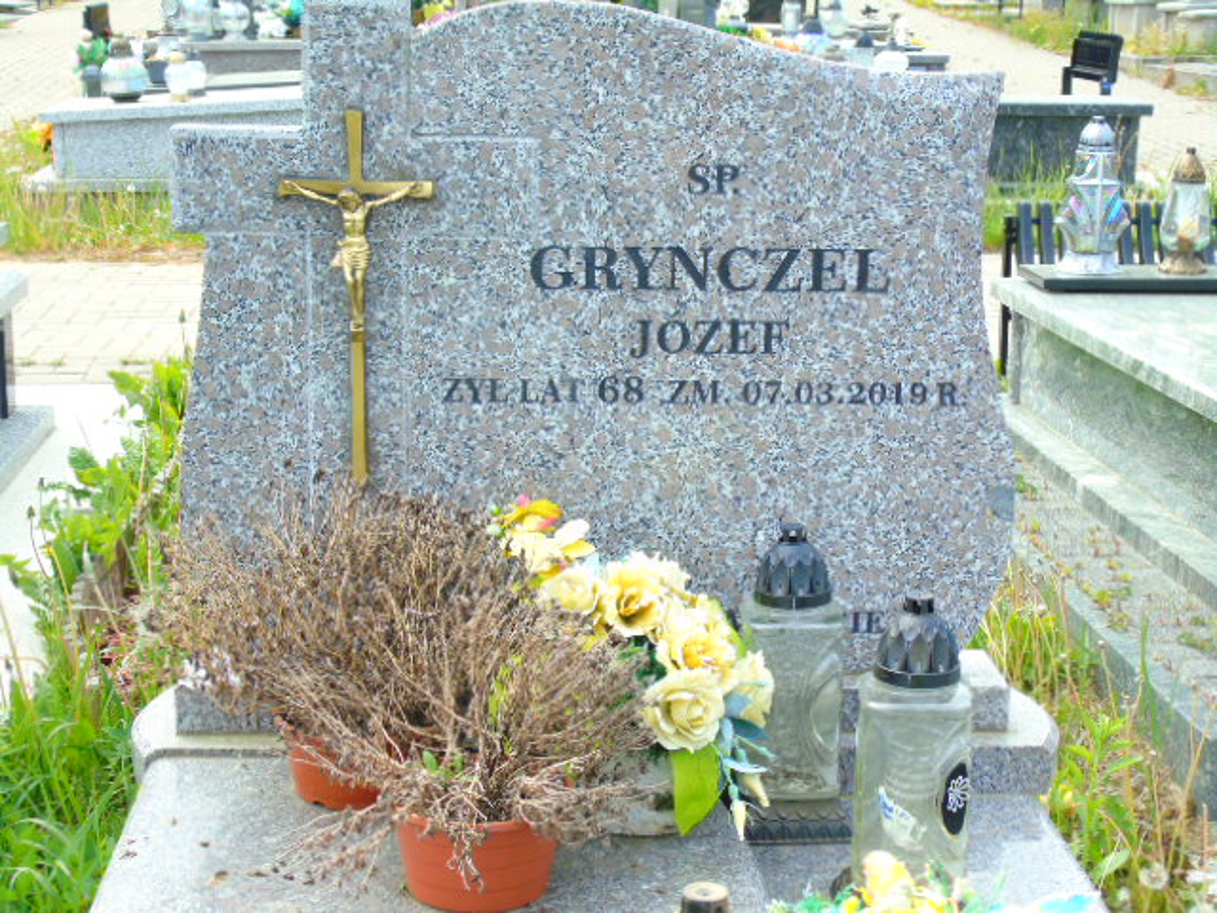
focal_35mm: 62
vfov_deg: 23.7
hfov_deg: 31.2
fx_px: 2180
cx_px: 608
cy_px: 456
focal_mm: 11
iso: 80
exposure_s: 1/125
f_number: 4.5
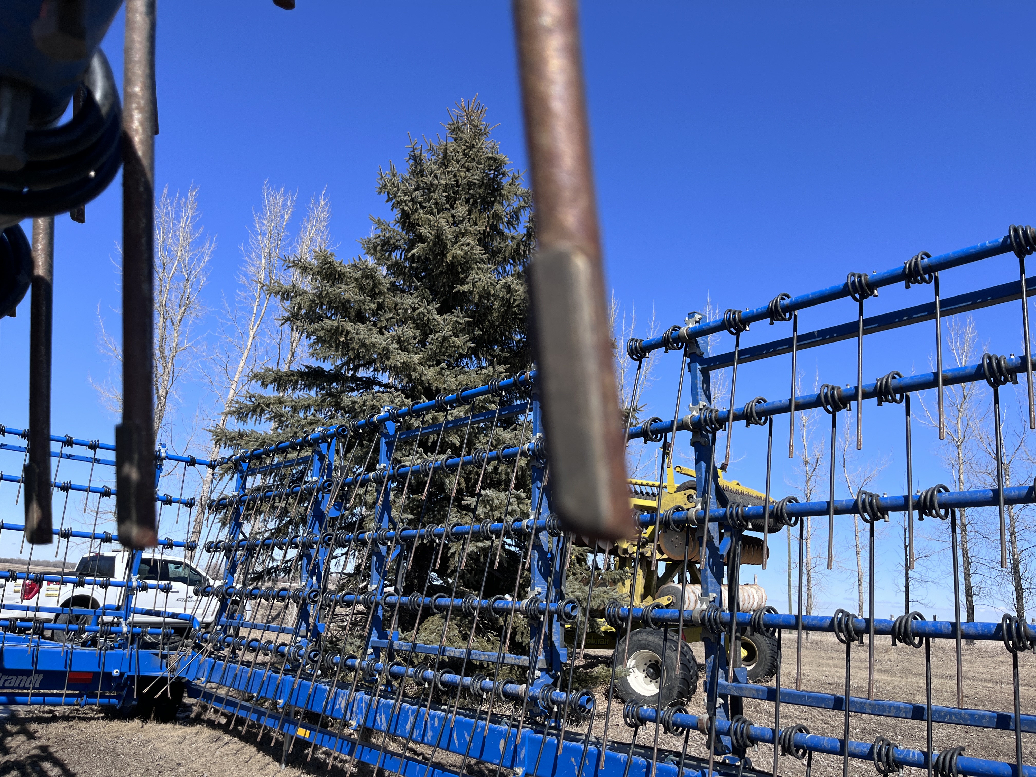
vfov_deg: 53.1
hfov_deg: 67.3
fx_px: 778
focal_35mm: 26
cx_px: 518
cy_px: 388
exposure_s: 1/2755
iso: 50
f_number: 1.6
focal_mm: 5.1
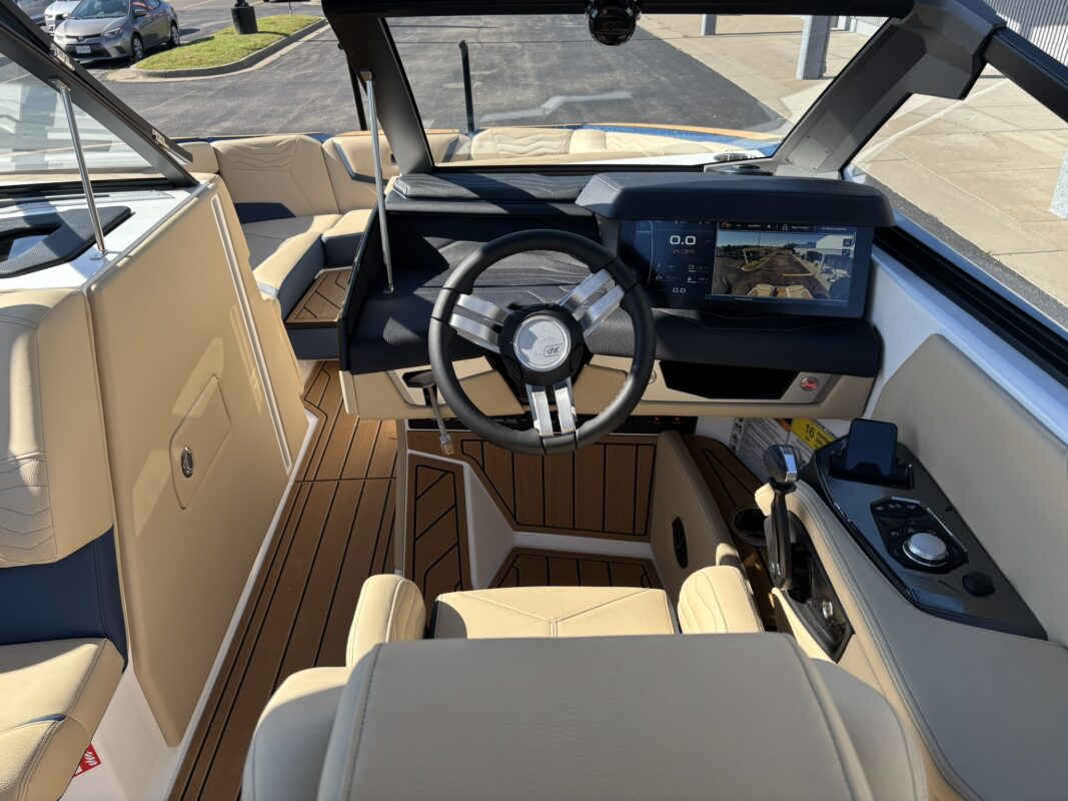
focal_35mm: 26
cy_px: 400
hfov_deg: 67.3
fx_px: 802
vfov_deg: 53.1
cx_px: 534
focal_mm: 5.96
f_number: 1.6
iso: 50
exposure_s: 1/1205
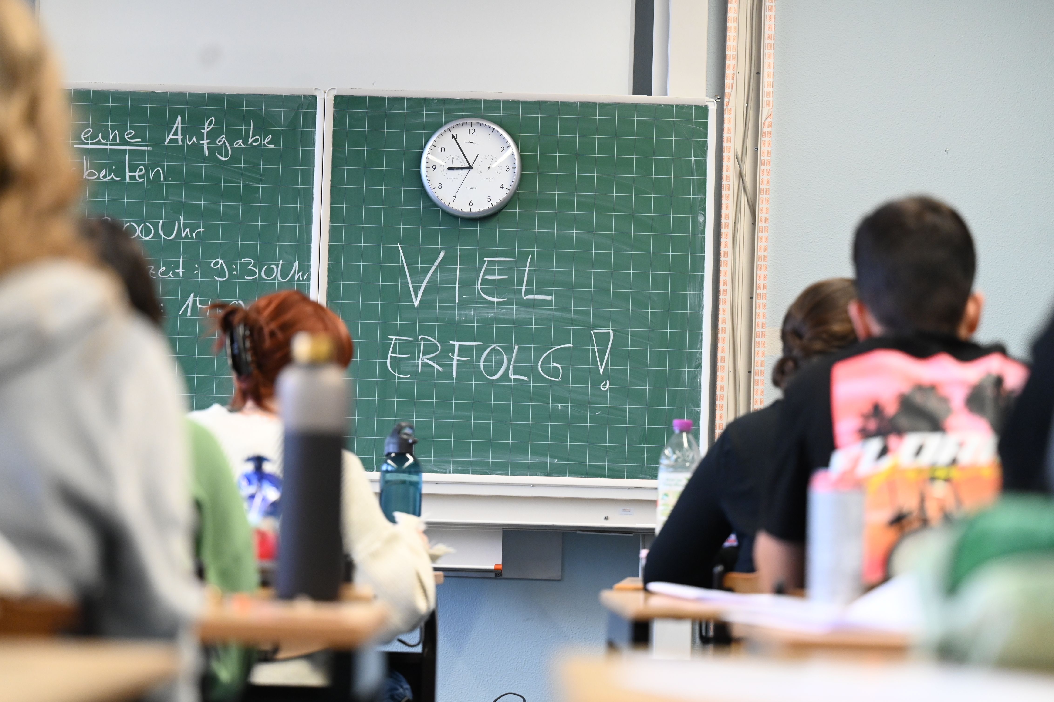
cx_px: 527
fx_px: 2839
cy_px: 351
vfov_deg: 14.1
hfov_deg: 21.0
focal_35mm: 97
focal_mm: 97
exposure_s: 1/320
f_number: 2.8
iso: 3200
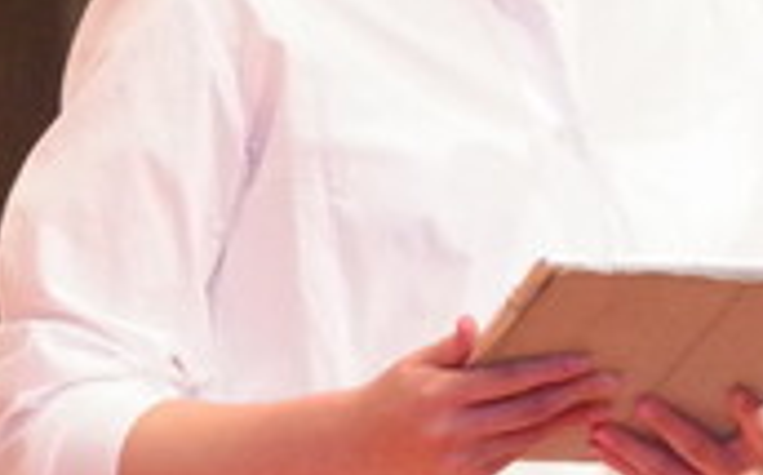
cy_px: -124
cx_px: 852
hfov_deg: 3.3
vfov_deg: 2.0
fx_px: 13312
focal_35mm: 641
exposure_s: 1/250
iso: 25600
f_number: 7.1
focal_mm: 160
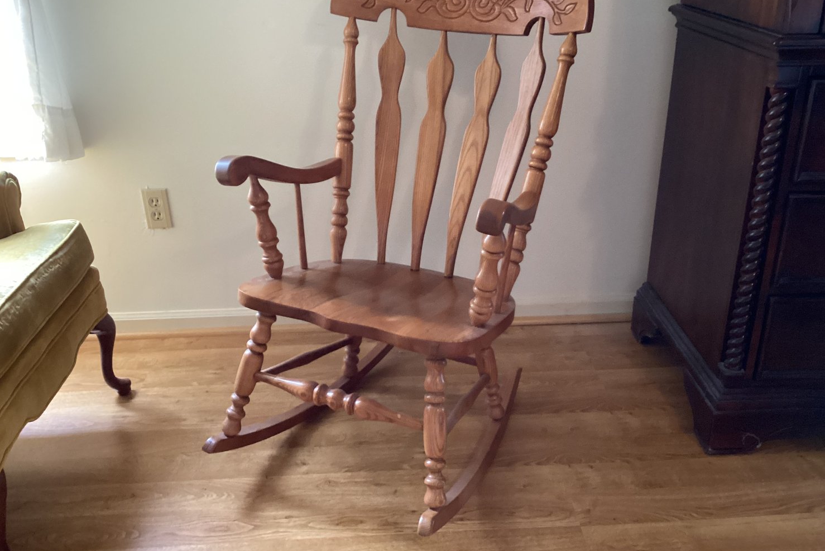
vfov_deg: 40.0
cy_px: 258
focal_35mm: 33
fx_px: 756
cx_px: 418
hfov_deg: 57.2
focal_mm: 3.3
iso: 400
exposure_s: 1/40
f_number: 2.4
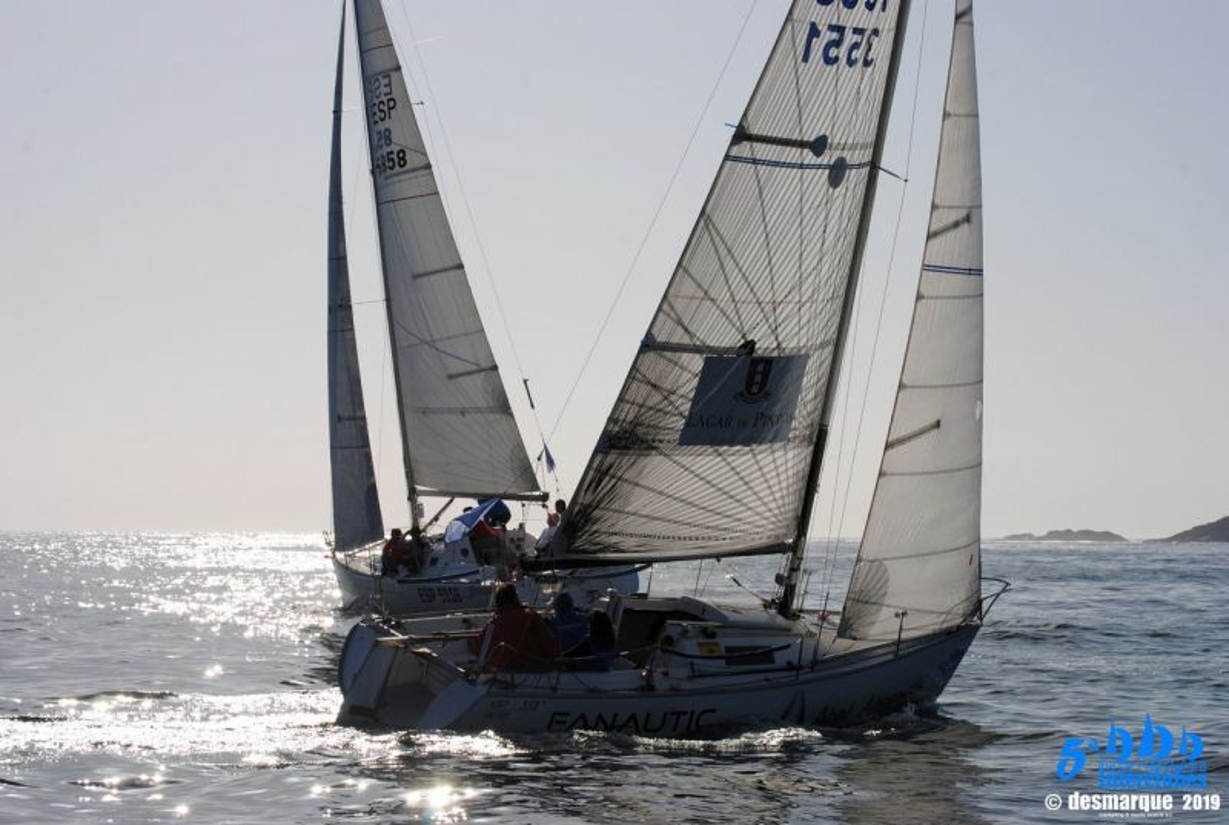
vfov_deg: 16.6
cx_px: 614
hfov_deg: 24.6
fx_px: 2822
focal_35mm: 82
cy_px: 412
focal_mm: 55
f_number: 10
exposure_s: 1/400
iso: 100
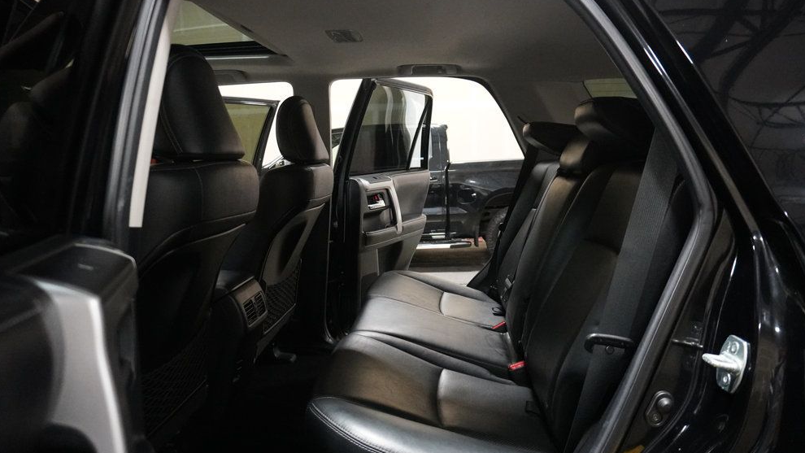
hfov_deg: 71.9
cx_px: 411
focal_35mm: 26
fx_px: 555
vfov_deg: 44.4
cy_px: 216
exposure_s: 1/100
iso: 6400
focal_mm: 16
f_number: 3.5
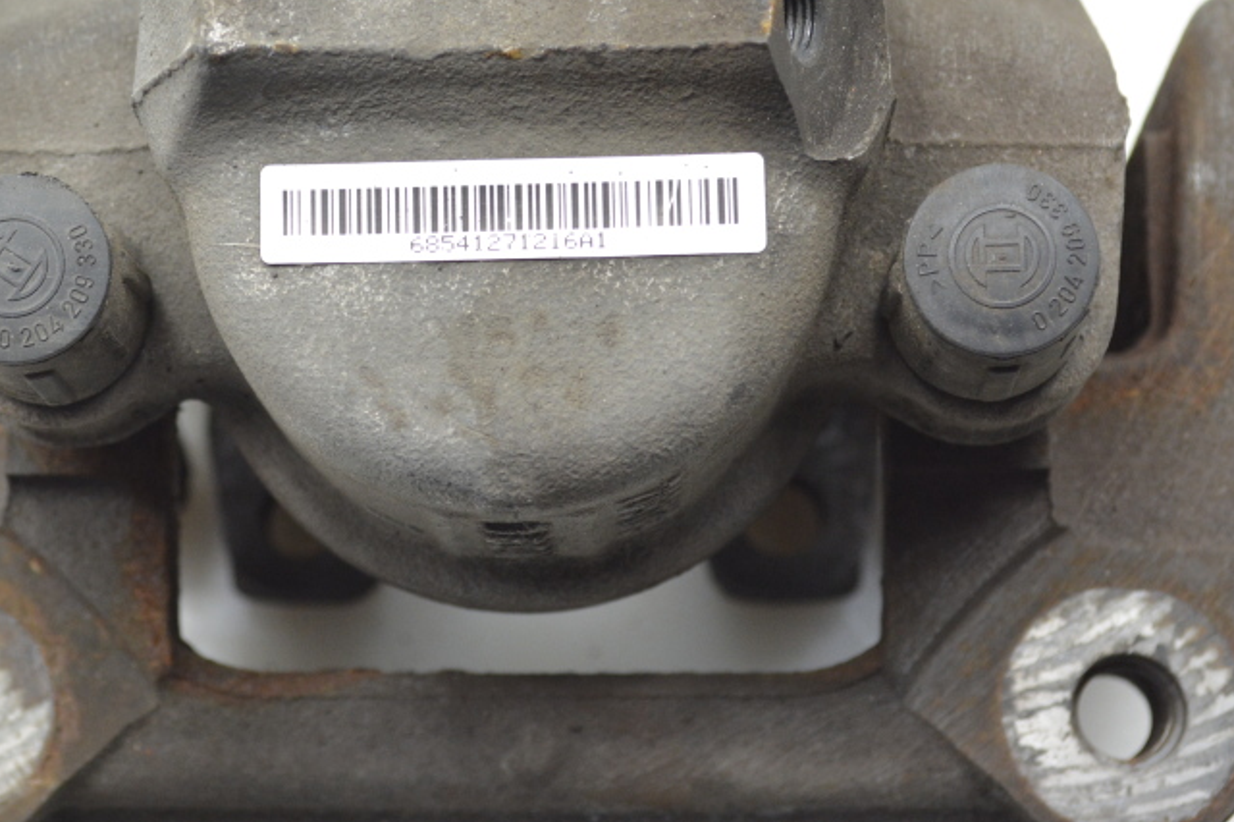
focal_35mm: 96
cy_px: 289
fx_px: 3289
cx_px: 478
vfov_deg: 14.2
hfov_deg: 21.2
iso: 1250
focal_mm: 40
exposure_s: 1/160
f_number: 6.3
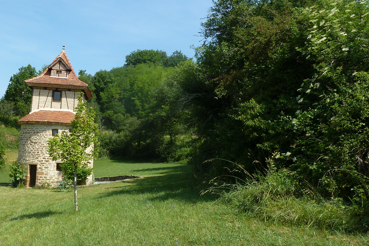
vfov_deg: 33.4
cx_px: 119
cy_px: 120
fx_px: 410
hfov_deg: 47.6
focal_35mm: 40
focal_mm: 4.1
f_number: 4
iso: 80
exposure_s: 1/400
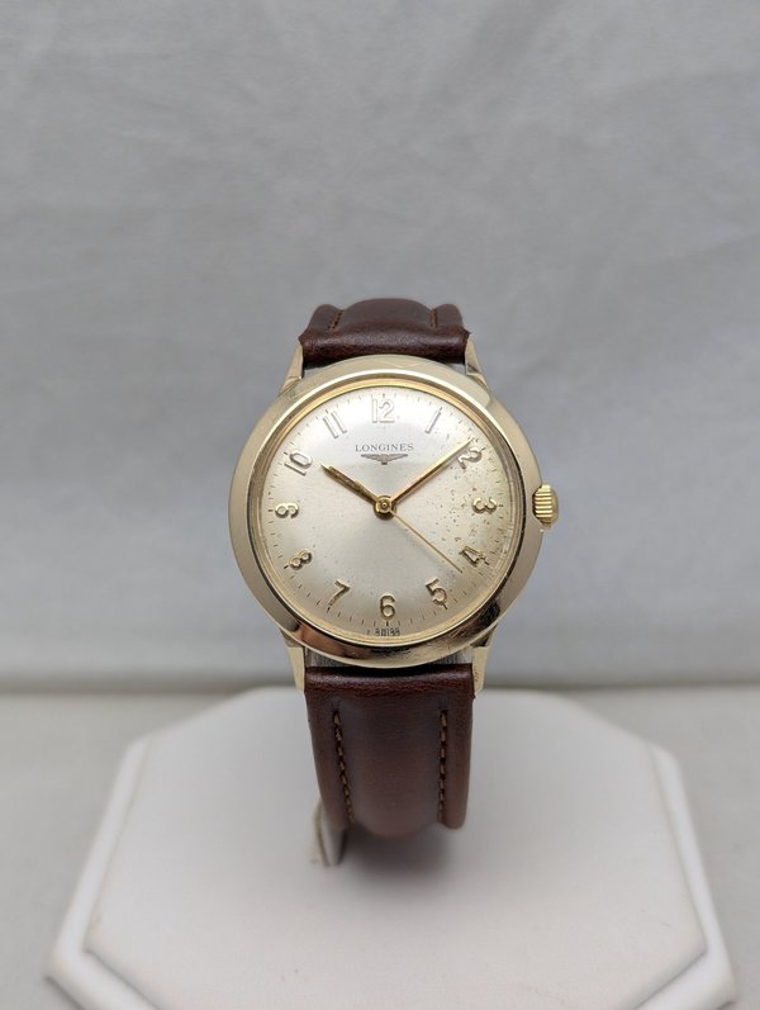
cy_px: 505
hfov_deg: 30.3
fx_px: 1402
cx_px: 380
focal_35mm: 48
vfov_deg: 39.6
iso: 63
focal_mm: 6.81
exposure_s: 1/120
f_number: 1.85
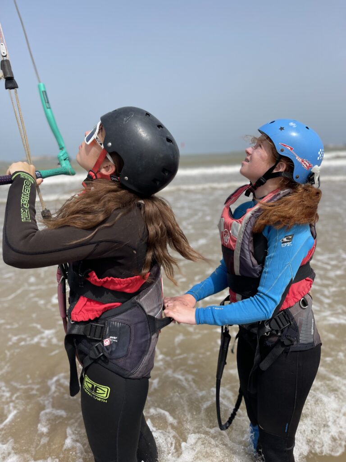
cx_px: 173
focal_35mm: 26
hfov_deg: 53.1
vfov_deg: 67.3
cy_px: 231
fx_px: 347
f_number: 1.6
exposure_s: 1/4717
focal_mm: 5.1
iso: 50
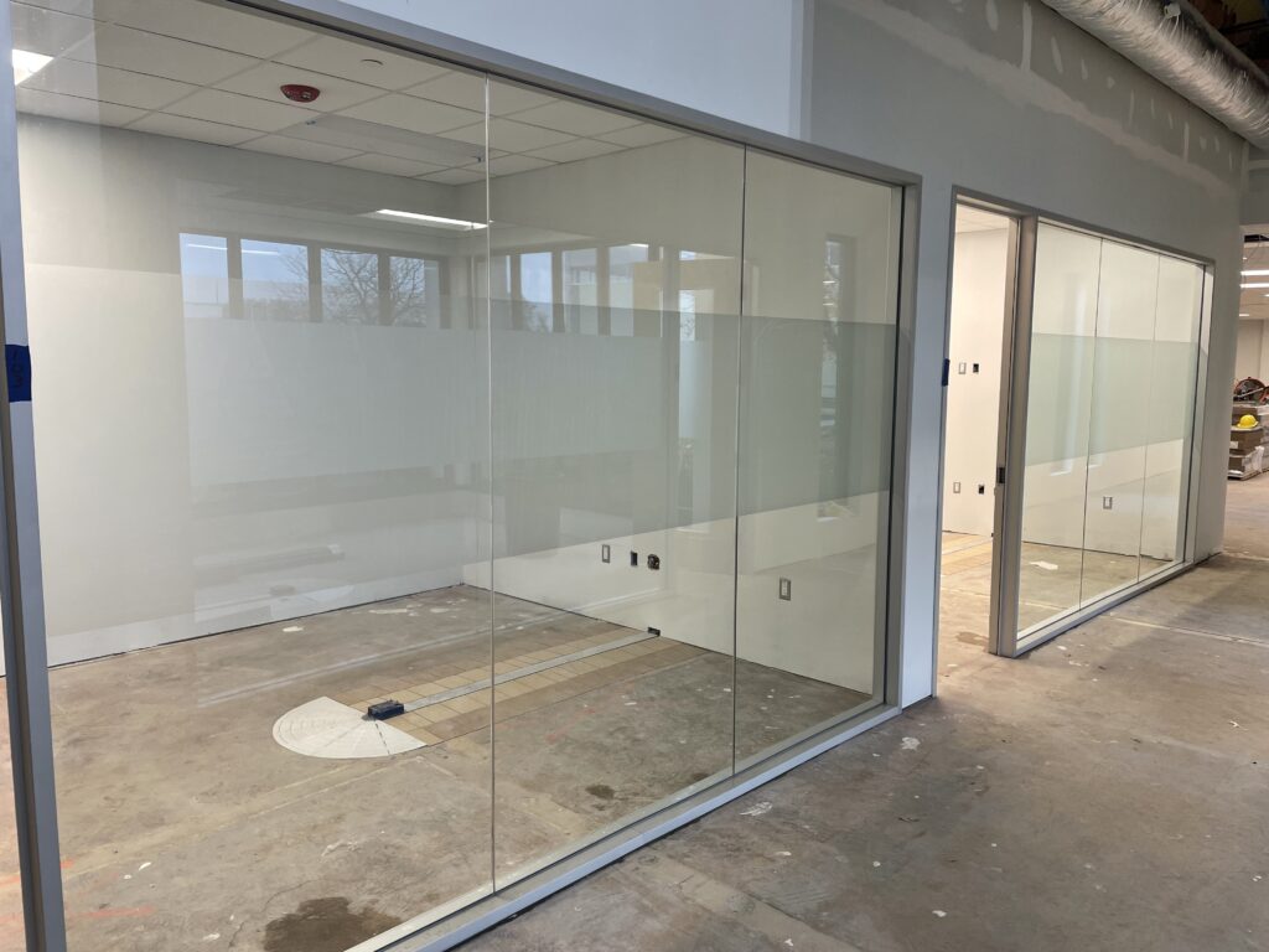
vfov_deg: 53.1
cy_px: 476
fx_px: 953
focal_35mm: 26
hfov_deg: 67.3
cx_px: 634
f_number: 1.6
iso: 64
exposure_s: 1/60
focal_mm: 4.2
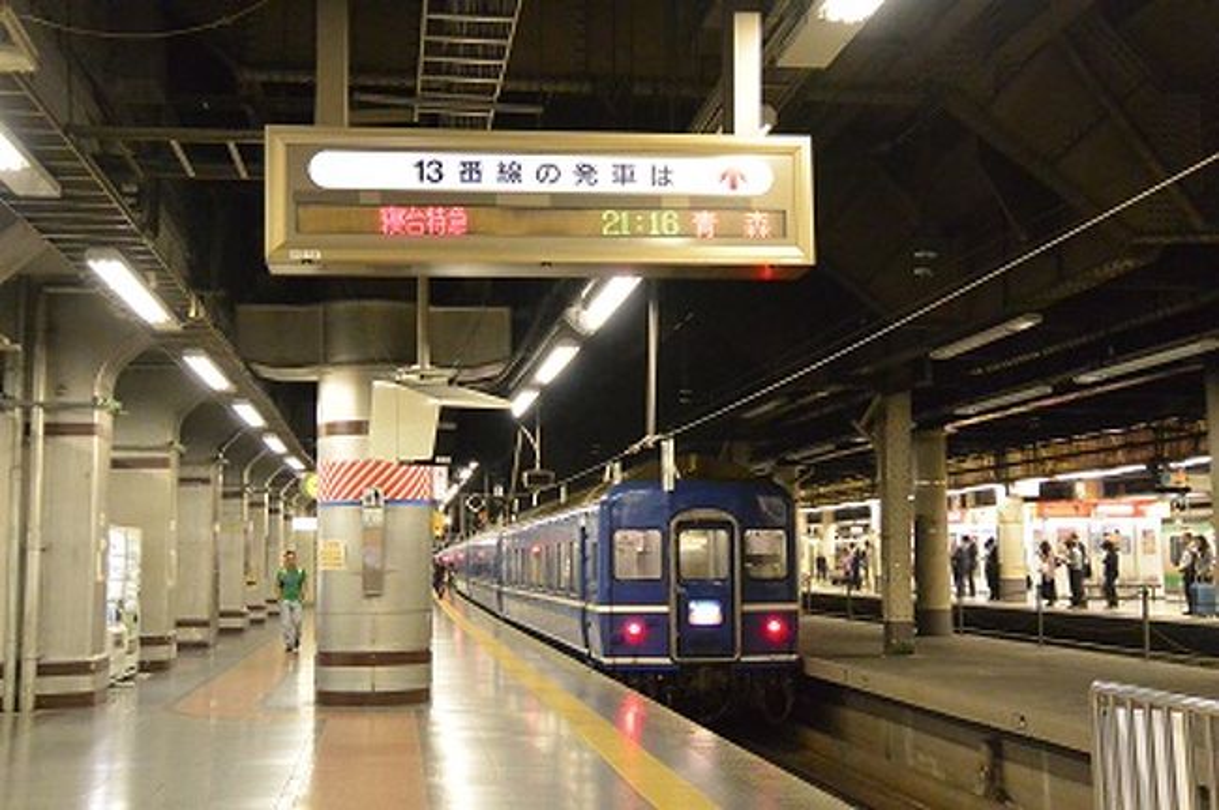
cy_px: 405
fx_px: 1556
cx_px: 610
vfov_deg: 29.2
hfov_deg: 42.8
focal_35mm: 46
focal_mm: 17.1
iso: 2200
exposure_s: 1/60
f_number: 4.5
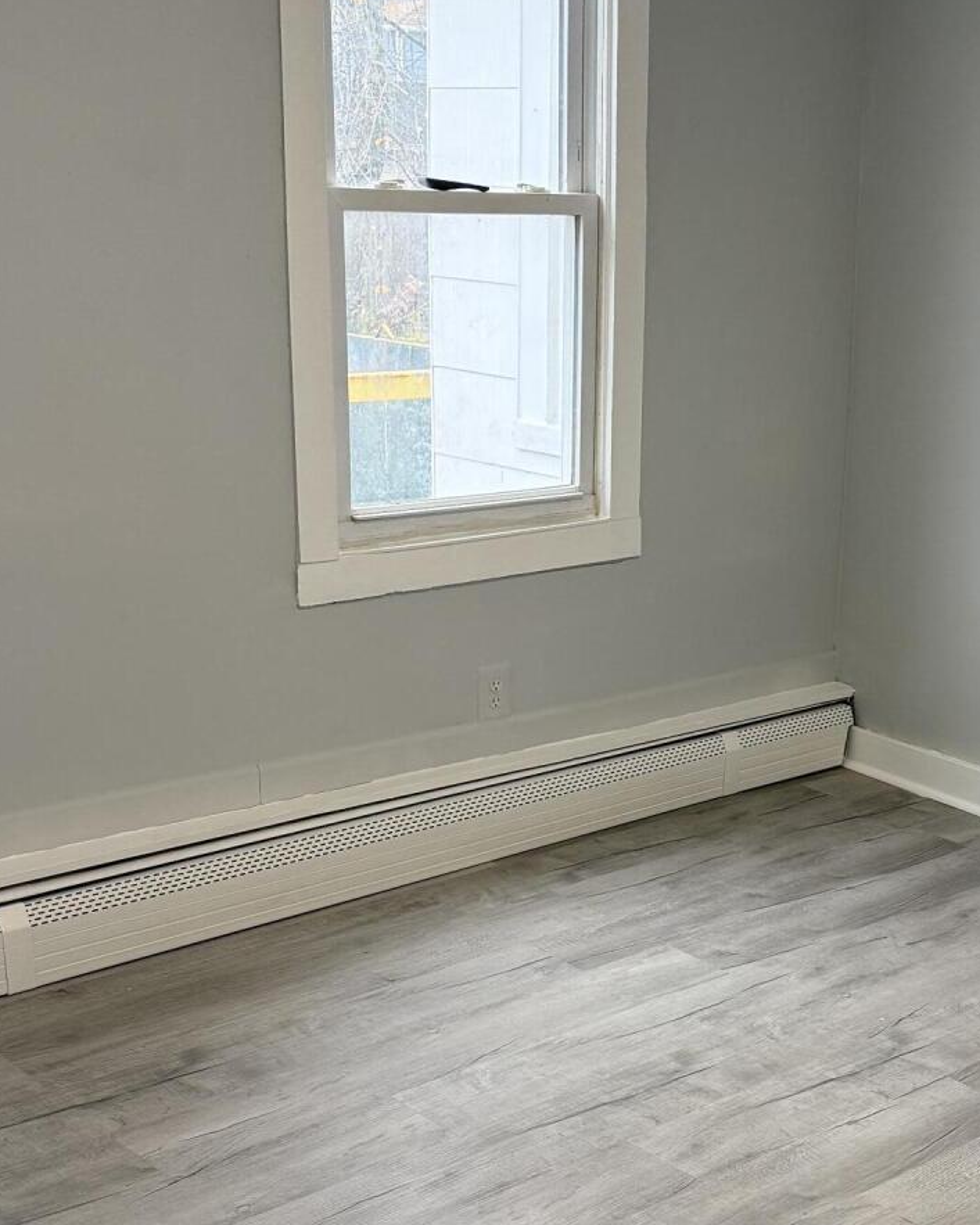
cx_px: 719
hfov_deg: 28.2
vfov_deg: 35.1
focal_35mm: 53
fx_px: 1922
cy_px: 793
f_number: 1.78
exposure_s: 1/148
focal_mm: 6.76
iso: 160
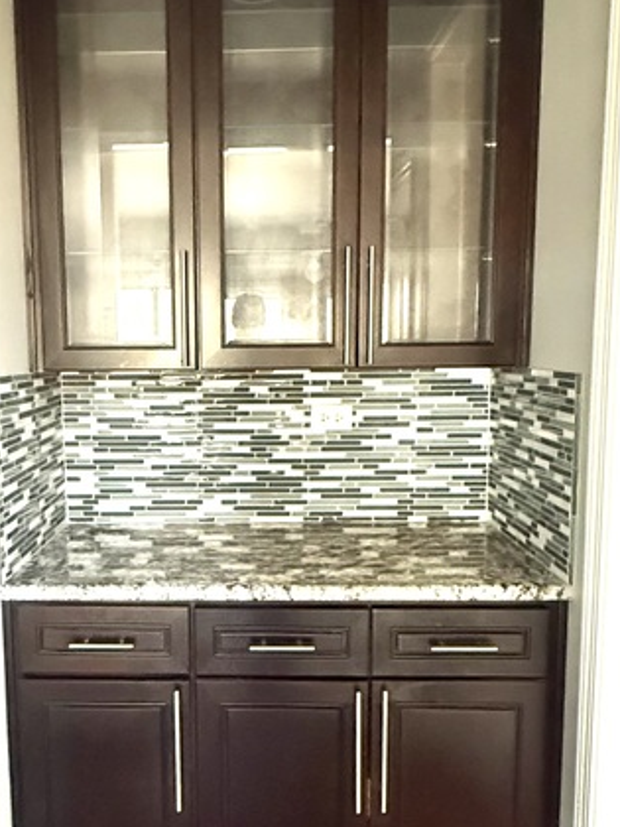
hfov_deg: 39.3
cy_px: 459
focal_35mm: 36
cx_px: 224
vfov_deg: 51.3
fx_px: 860
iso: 1250
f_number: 2.2
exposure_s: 1/49
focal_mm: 2.22
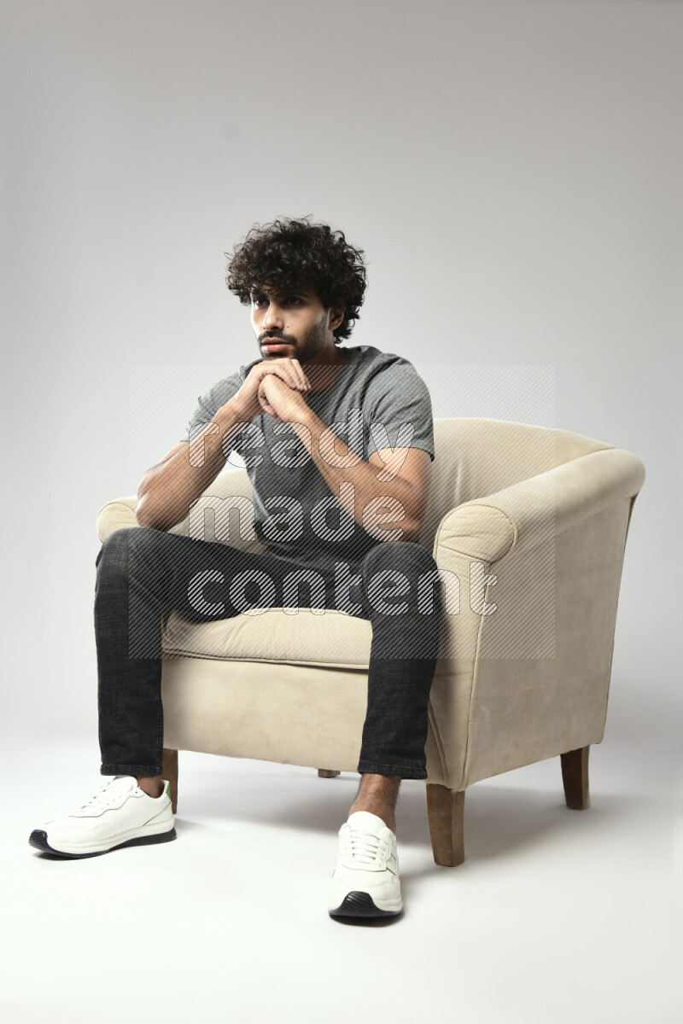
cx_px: 342
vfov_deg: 55.8
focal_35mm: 34
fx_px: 968
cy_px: 512
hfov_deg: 38.9
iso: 400
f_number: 5
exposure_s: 1/125
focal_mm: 34
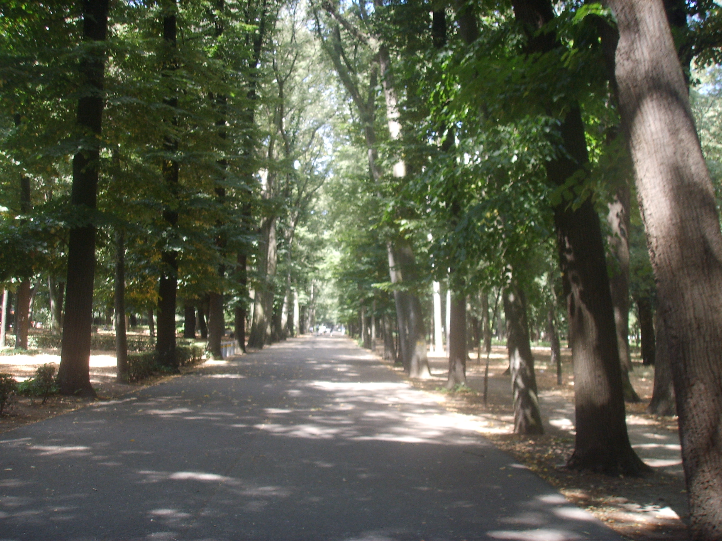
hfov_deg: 47.9
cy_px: 270
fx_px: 813
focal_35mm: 39
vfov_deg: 36.8
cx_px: 361
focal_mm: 6.6
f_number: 3.5
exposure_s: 1/90
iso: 100
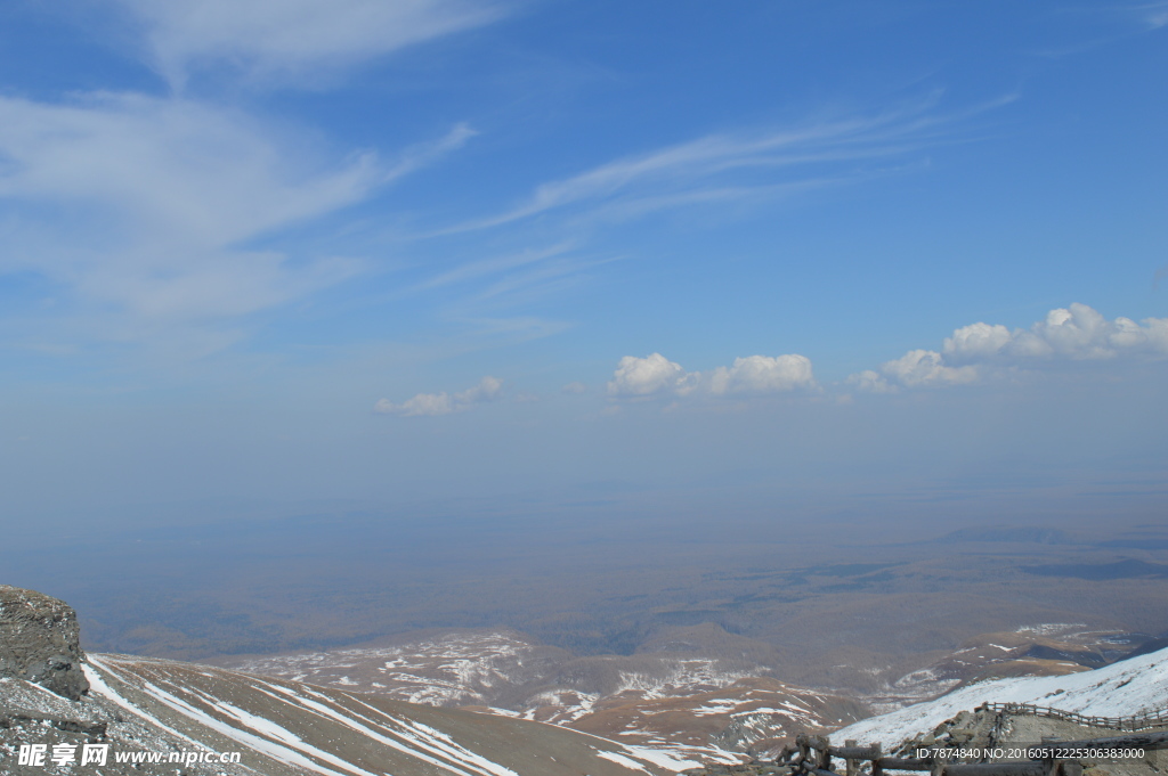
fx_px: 1216
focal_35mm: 38
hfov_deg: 51.3
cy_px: 388
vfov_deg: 35.4
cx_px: 584
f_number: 10
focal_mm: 25
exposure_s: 1/400
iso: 100
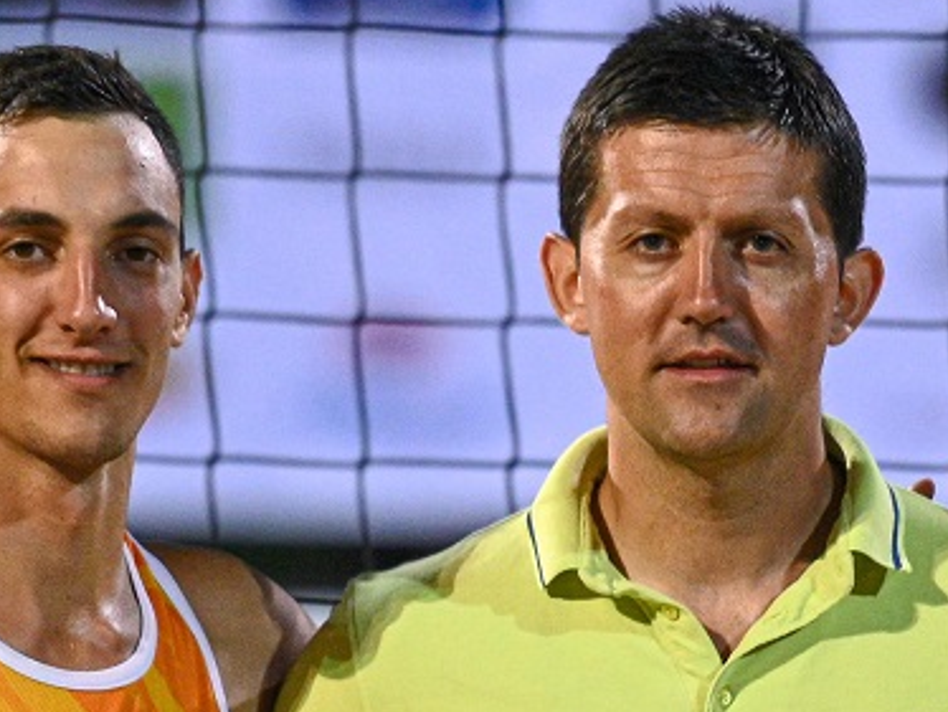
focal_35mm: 601
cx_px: 727
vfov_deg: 2.5
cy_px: 775
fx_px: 16470
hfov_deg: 3.3
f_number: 2.8
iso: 5000
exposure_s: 1/100
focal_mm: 195
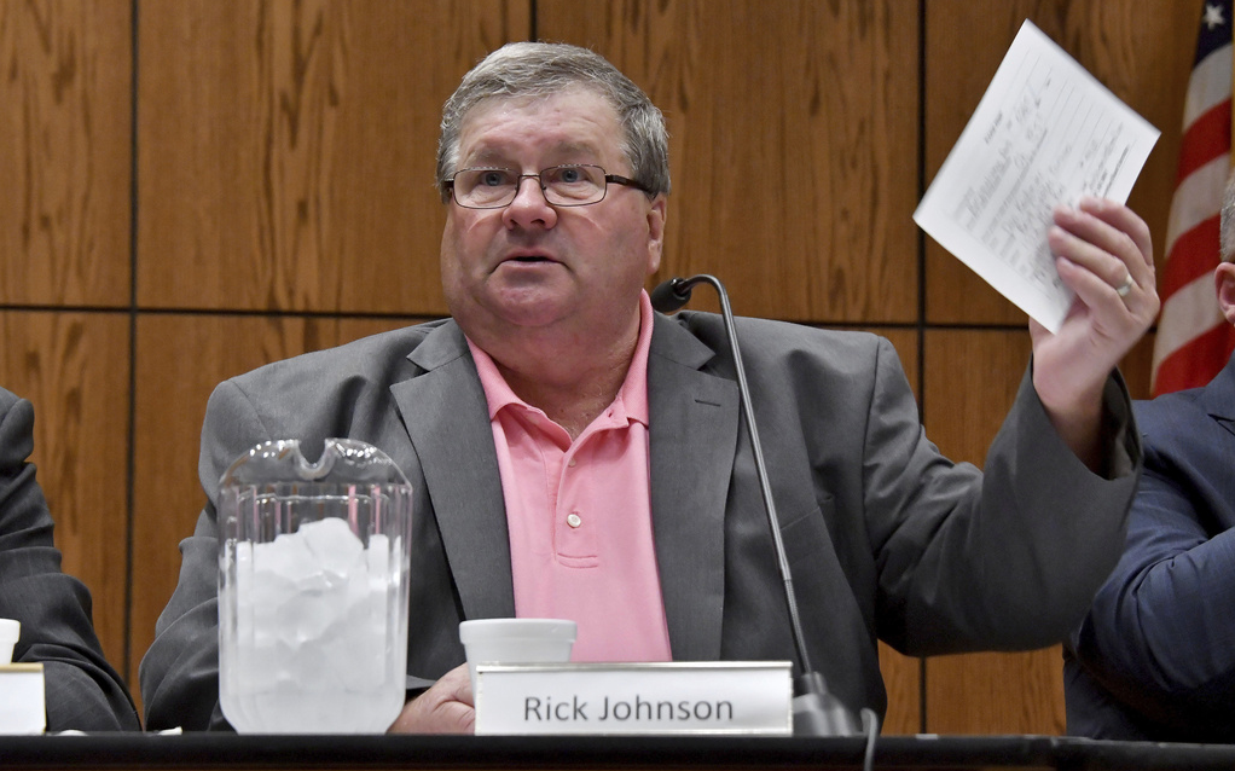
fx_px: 4744
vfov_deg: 9.3
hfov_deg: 14.8
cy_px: 390
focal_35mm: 141
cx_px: 618
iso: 3200
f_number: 6.3
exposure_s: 1/40
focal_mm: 92
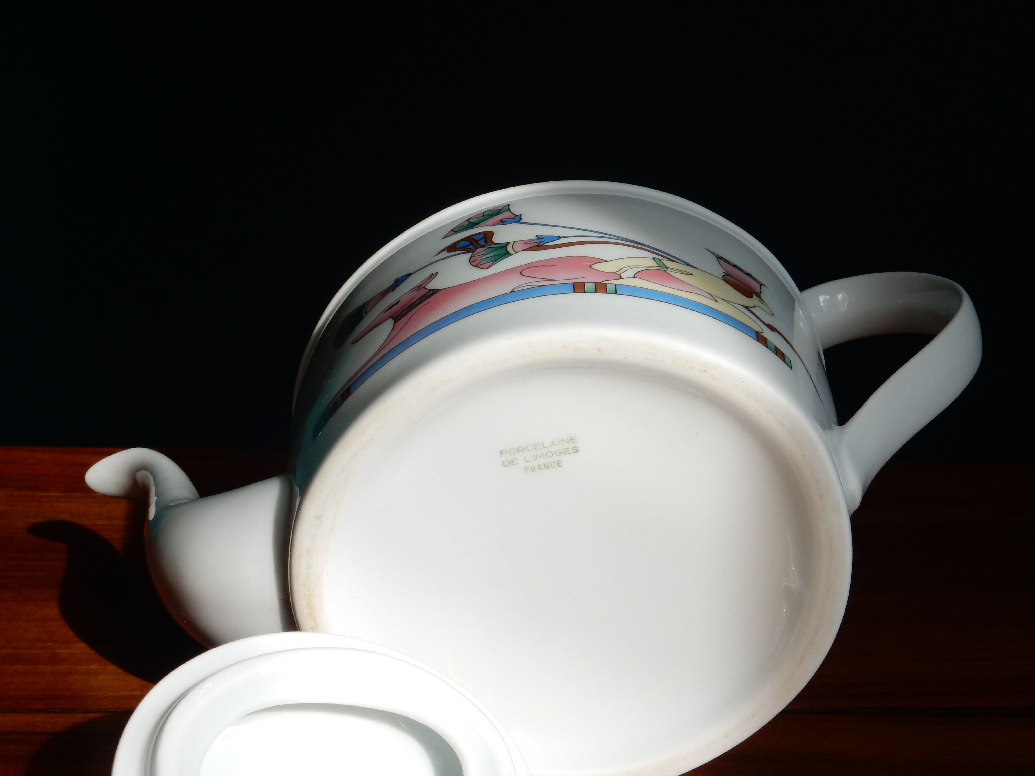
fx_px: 2512
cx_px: 518
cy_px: 388
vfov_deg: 17.6
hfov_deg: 23.3
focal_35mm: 84
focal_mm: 14.9
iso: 125
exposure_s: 1/40
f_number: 6.3
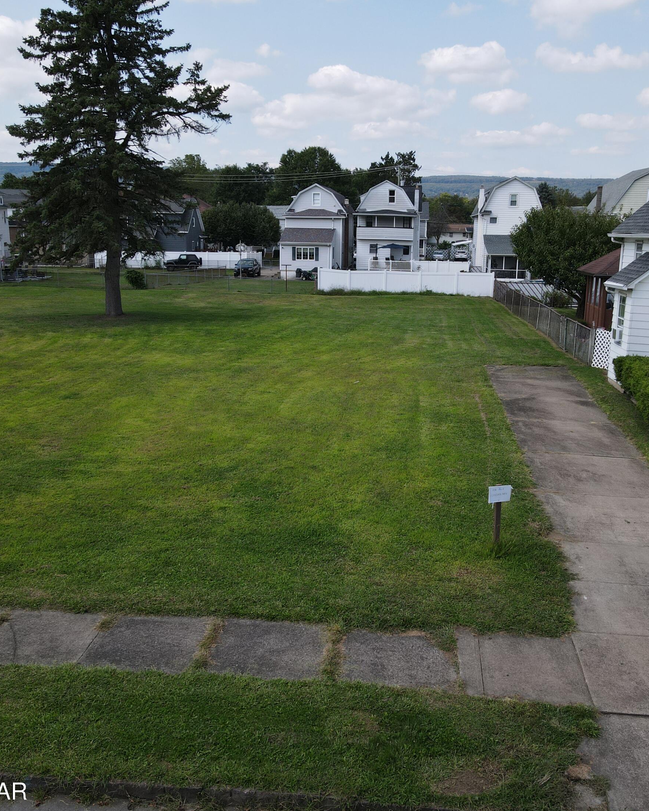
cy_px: 414
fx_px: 768
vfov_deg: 55.7
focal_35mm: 32
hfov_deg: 45.8
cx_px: 322
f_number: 2.8
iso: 100
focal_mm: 4.5
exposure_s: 1/640
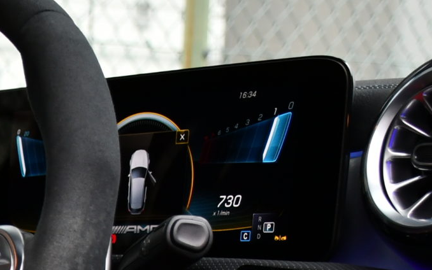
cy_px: 431
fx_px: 1766
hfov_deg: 13.2
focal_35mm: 150
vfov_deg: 8.5
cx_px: -196
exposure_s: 1/40
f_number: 3.8
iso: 450
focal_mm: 26
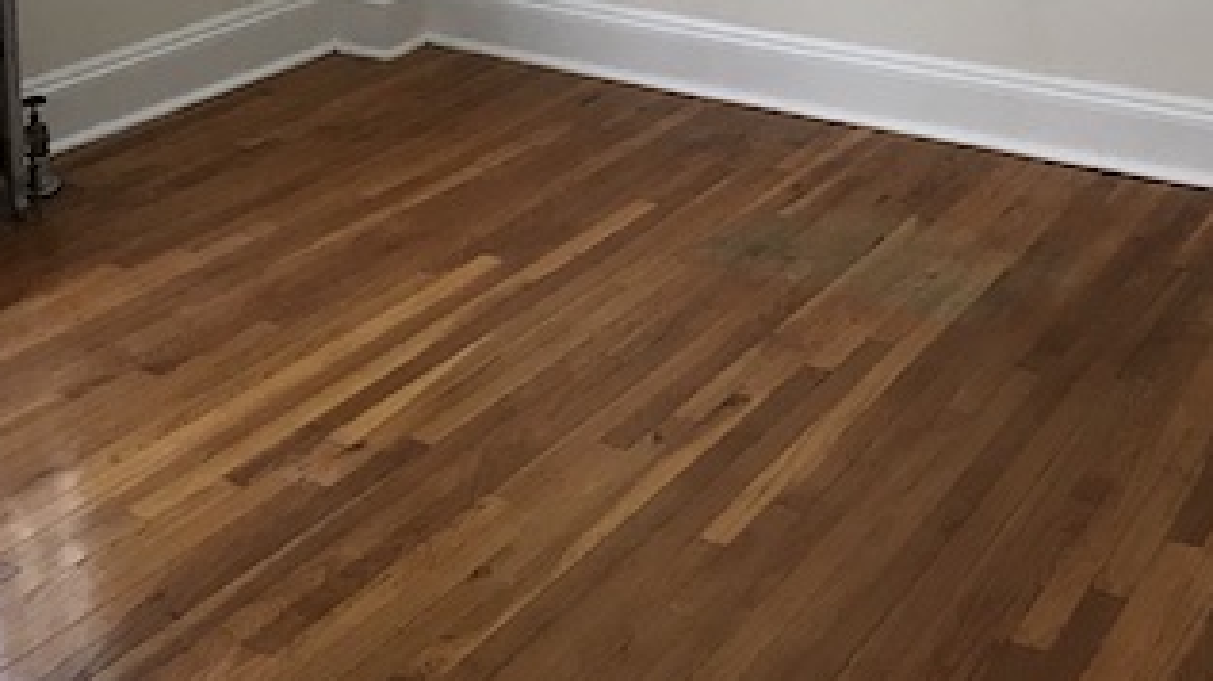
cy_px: -325
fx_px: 2476
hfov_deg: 27.0
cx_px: 968
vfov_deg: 14.6
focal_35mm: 77
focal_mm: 3.99
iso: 25
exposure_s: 1/40
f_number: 1.8
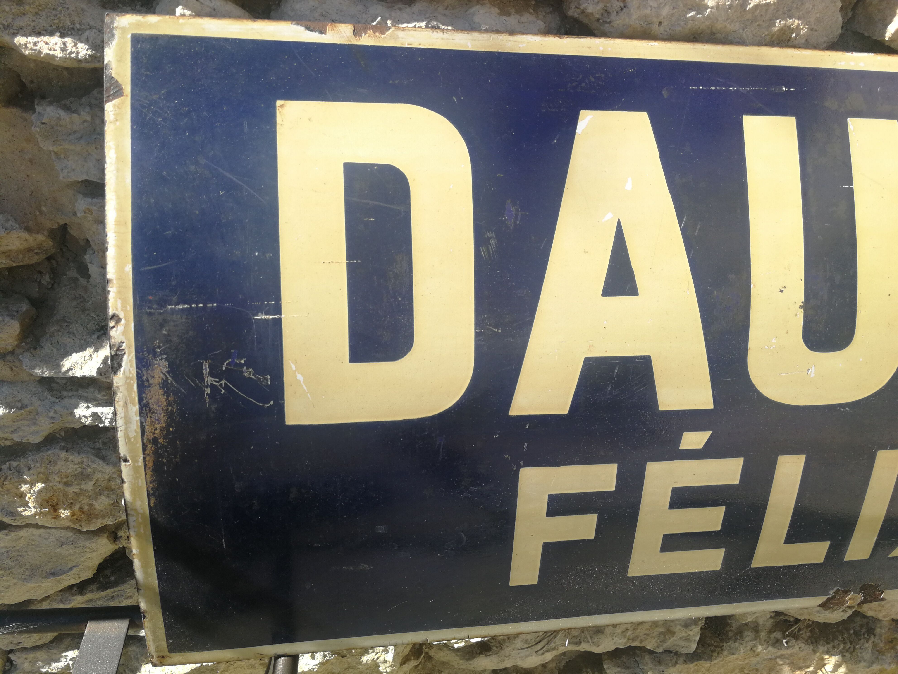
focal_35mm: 27
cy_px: 337
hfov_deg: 65.3
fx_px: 700
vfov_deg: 51.4
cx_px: 449
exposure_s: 1/509
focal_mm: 3.95
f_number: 2.2
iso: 50
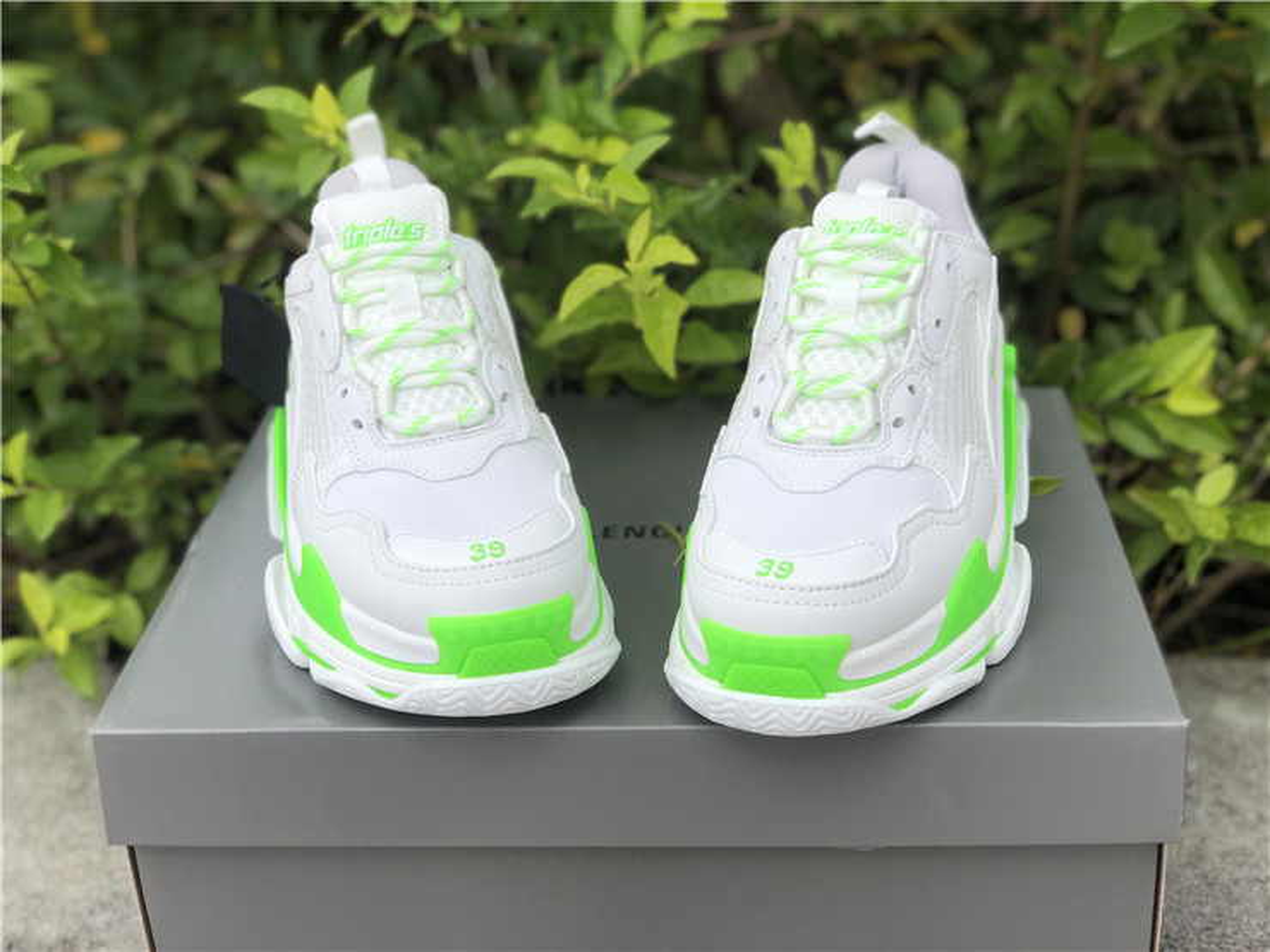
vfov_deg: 28.0
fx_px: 1908
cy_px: 476
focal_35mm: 52
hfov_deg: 36.8
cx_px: 635
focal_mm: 6
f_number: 2.4
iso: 16
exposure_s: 1/400
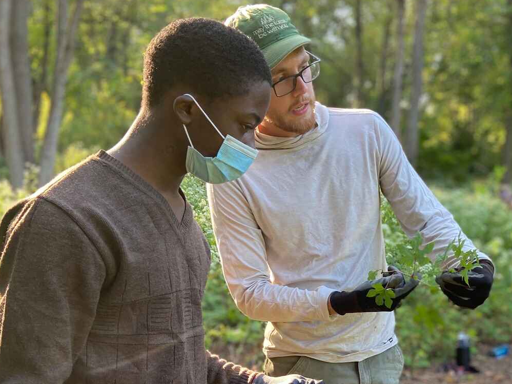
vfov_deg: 30.5
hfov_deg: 40.6
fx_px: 680
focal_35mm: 46
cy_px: 325
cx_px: 355
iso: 80
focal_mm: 4.25
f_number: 1.8
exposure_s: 1/121
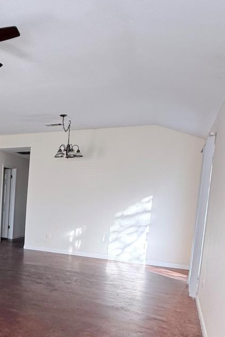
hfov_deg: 32.5
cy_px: 232
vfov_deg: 53.1
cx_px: -33
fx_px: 328
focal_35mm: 35
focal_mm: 2.22
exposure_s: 1/99
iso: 125
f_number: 2.2
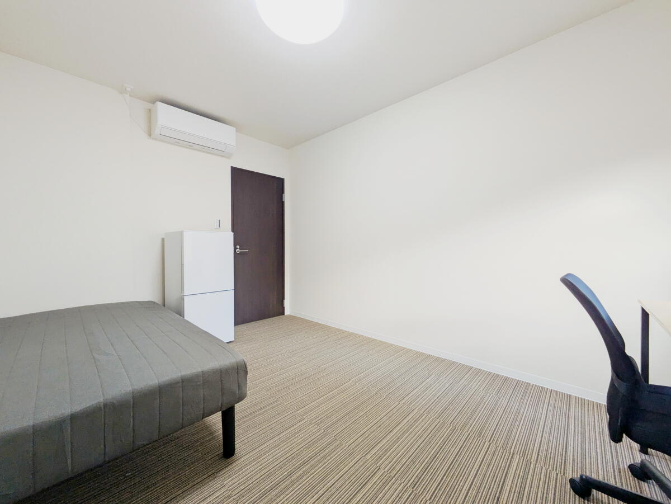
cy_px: 252
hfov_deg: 102.0
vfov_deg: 85.7
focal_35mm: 14
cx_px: 336
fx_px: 271
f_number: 2.2
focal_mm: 1.83
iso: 53
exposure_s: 1/60
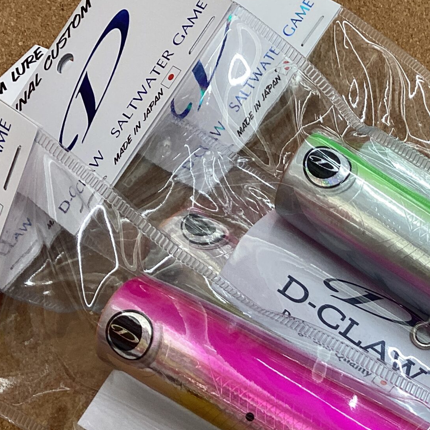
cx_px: 372
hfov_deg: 26.2
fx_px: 899
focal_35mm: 64
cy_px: 352
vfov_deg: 26.3
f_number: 2.4
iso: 40
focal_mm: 3.3
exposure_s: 1/100
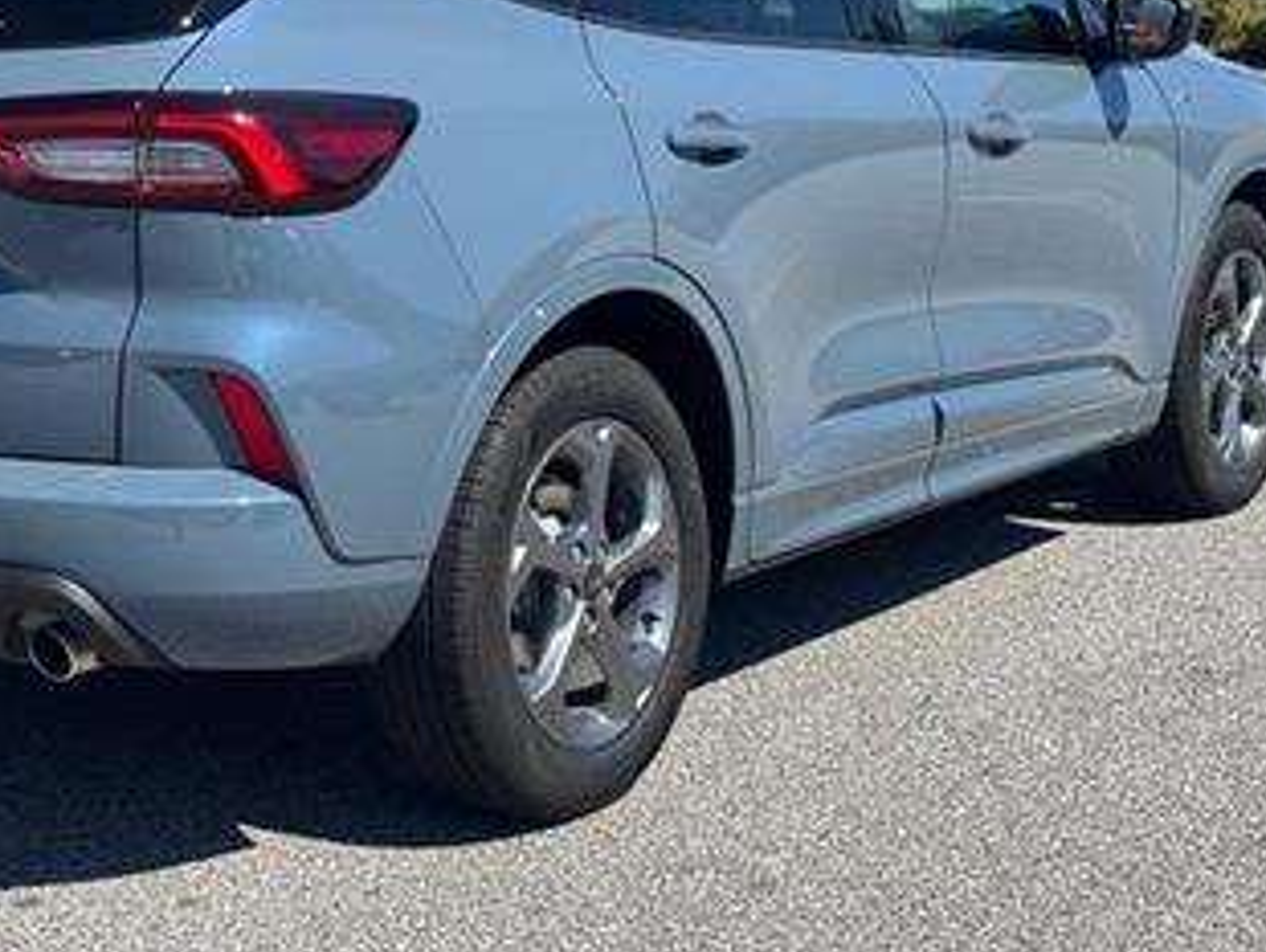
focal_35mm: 78
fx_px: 2855
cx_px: 400
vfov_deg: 18.8
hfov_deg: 24.9
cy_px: 286
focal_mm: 6.76
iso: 64
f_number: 1.78
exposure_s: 1/3096
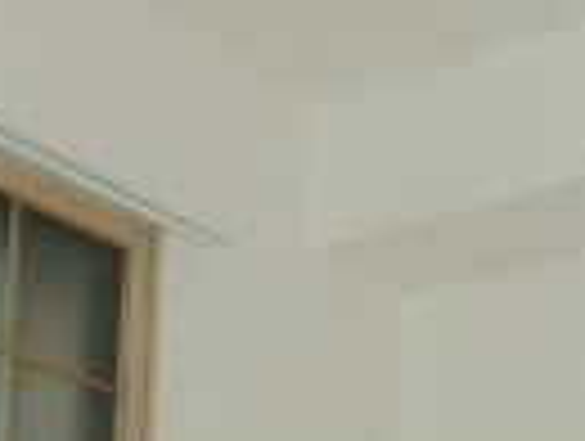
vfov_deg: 11.9
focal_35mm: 118
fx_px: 1998
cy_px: 716
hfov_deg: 16.0
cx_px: 688
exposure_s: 1/200
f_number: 3
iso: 400
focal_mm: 4.24
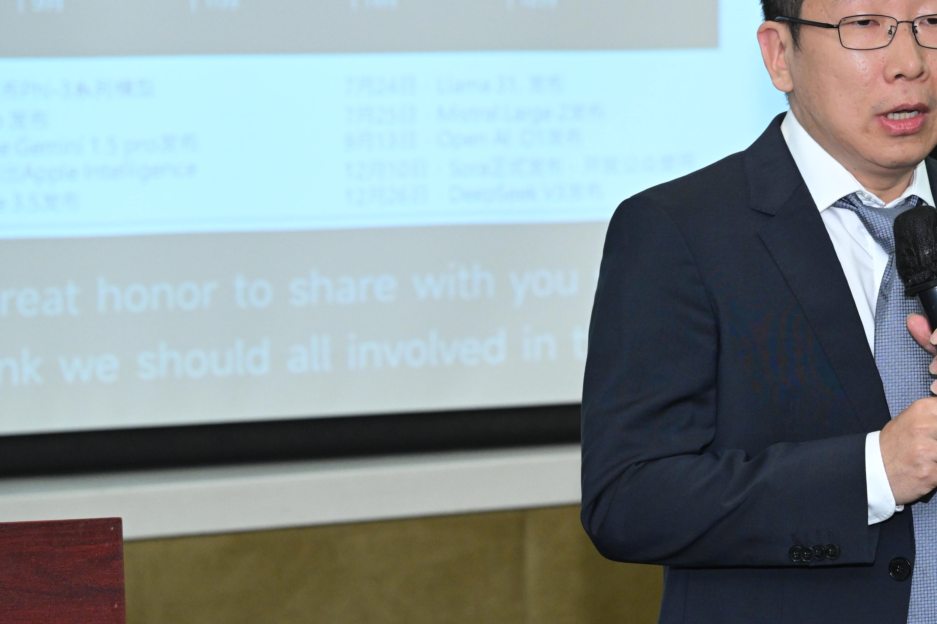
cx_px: 720
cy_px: 206
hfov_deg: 9.5
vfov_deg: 6.3
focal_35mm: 217
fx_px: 5648
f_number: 5.6
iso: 3200
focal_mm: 120
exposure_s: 1/200
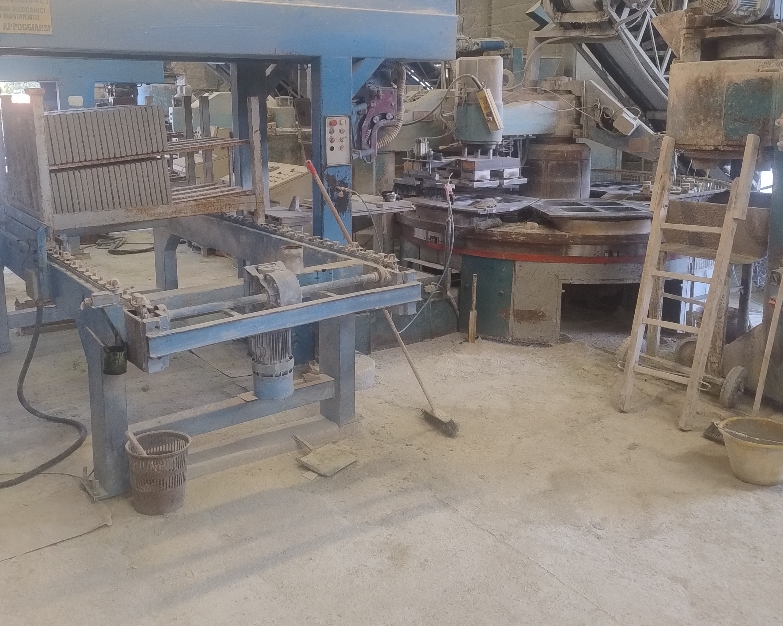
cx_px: 382
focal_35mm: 35
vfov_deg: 41.9
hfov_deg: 51.5
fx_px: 811
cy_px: 230
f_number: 1.8
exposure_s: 1/50
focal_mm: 5.56
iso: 591
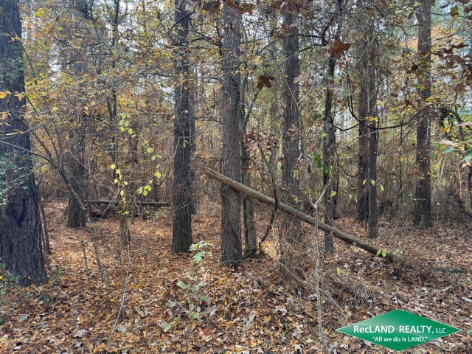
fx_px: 327
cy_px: 177
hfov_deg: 71.6
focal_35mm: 24
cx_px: 236
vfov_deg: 56.8
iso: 64
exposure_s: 1/121
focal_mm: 6.76
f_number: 1.78
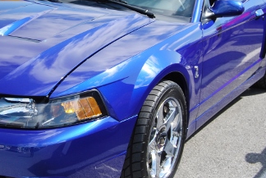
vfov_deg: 17.7
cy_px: 50
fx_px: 570
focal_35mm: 77
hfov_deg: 26.0
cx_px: 72
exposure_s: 1/200
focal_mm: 26
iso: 100
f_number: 7.1
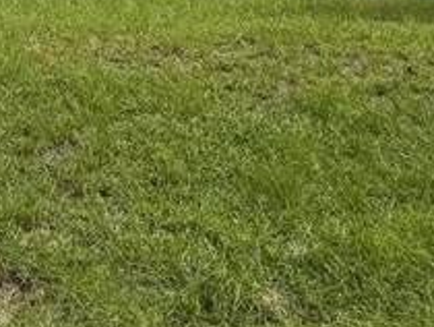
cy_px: -184
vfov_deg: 12.0
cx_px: -343
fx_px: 1469
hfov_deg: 14.7
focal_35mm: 117
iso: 80
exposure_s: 1/7353
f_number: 1.78
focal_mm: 6.76
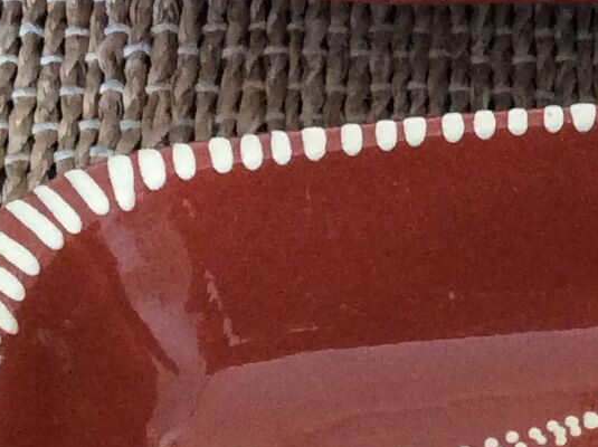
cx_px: 662
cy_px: 203
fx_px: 2675
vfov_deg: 9.6
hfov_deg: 12.5
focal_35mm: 155
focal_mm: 3.3
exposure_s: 1/25
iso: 200
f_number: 2.4
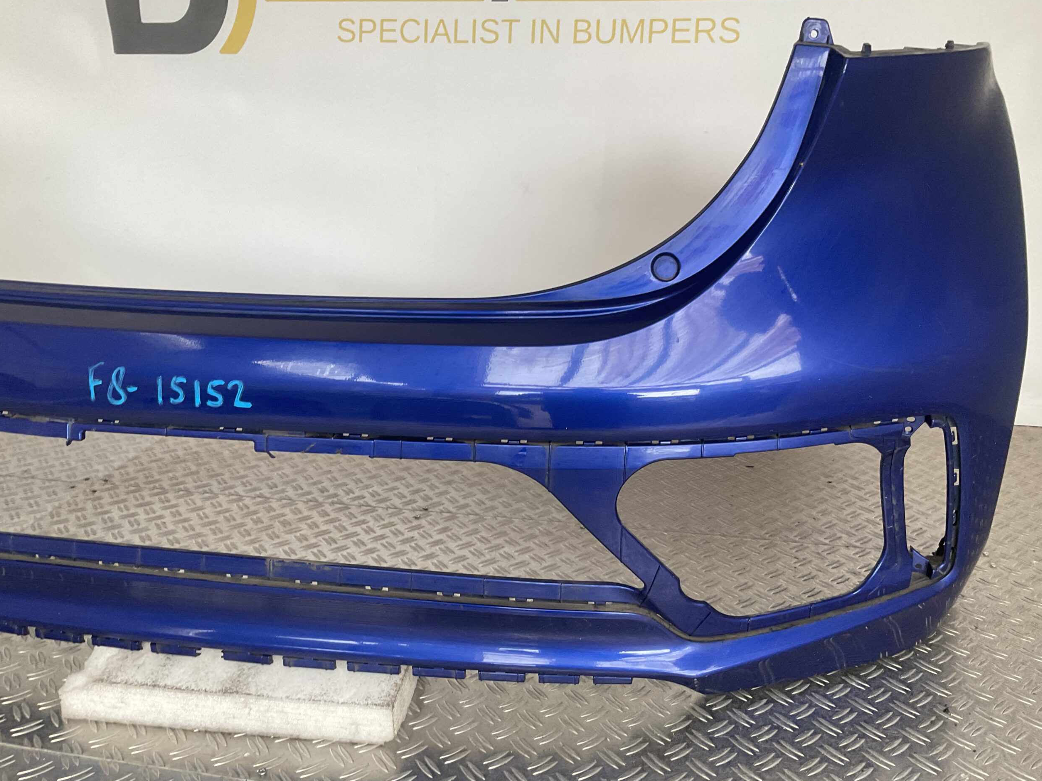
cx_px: 531
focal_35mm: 30
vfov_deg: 46.8
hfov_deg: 60.0
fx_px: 903
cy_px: 380
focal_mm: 3
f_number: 1.8
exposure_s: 1/120
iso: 64
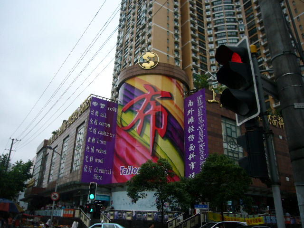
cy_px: 114
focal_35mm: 28
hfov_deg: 63.4
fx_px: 246
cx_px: 152
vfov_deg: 49.7
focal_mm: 4.6
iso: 80
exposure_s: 1/160
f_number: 2.8
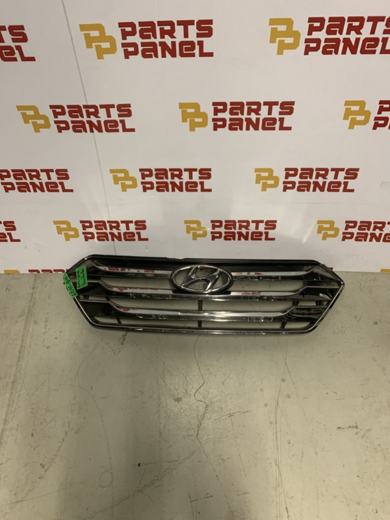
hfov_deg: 53.1
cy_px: 260
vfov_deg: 67.3
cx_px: 195
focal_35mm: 26
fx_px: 391
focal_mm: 4.25
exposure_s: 1/40
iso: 400
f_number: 1.8
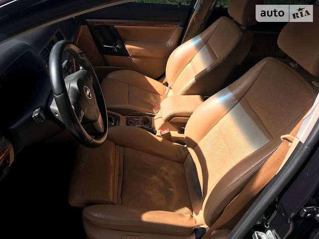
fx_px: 258
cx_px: 160
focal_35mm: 28
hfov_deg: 63.4
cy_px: 120
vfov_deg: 49.7
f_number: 1.8
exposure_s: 1/488
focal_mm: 4
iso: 20
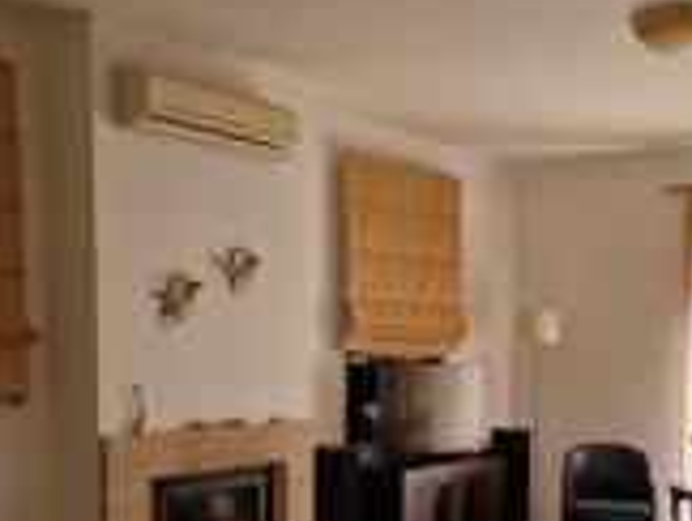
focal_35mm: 51
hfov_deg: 36.8
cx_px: 491
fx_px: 1021
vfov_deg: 28.1
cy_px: 414
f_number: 1.8
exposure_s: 1/100
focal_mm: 6.4
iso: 250
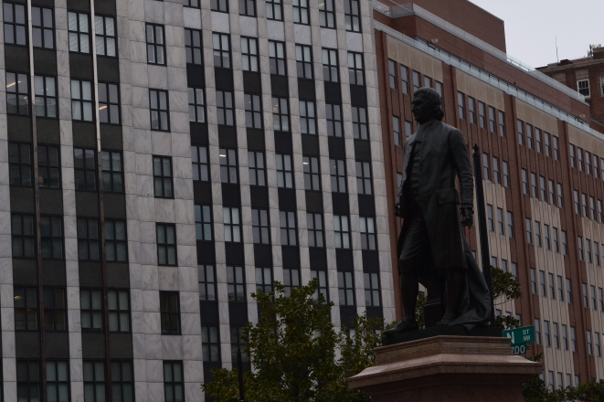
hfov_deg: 16.0
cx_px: 433
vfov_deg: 10.7
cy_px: 138
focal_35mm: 128
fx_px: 2143
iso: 400
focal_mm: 55
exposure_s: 1/320
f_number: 10
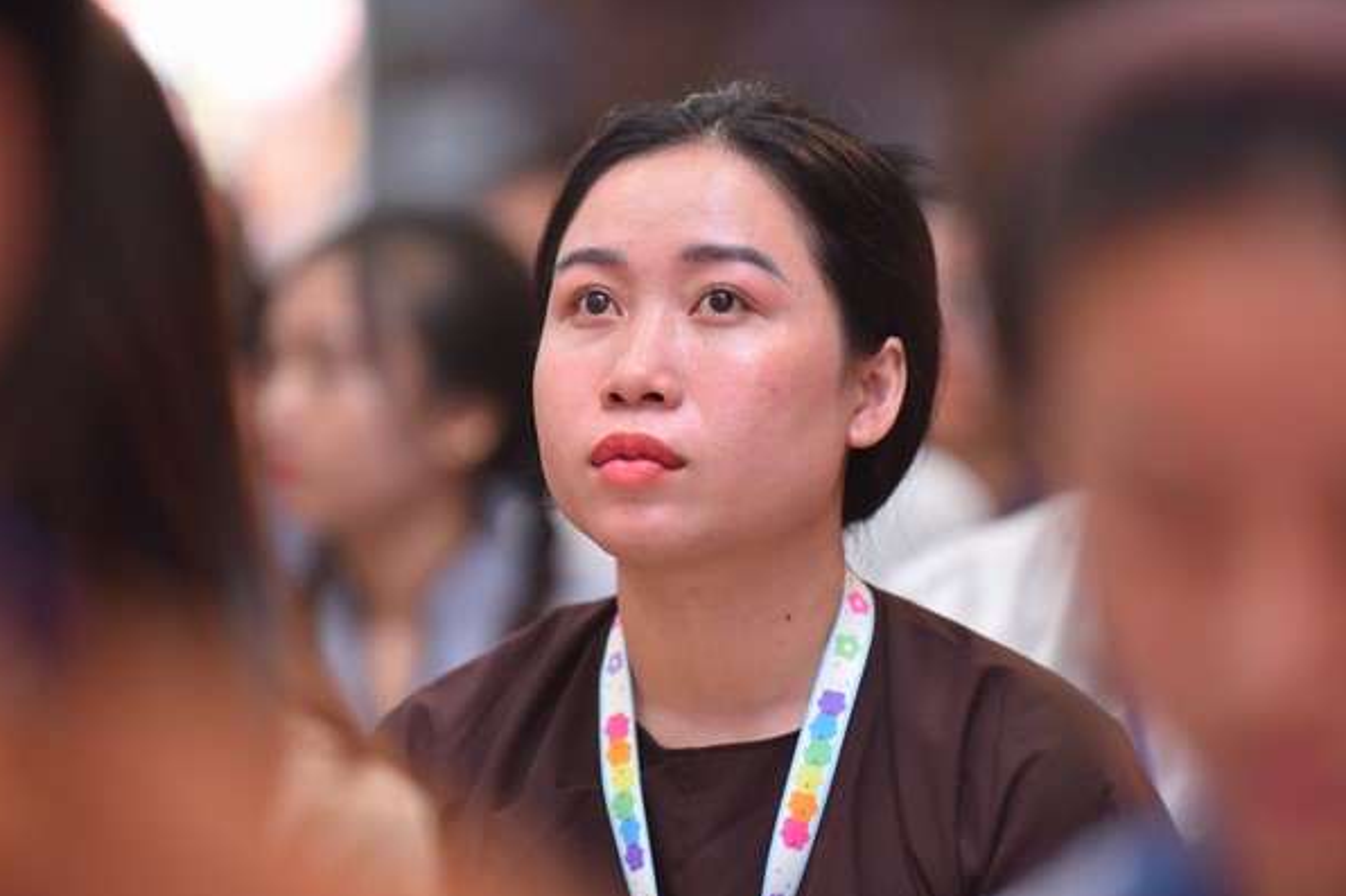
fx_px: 8148
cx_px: 675
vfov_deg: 6.3
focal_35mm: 218
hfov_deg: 9.4
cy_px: 480
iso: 1000
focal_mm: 200
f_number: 2.8
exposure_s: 1/160
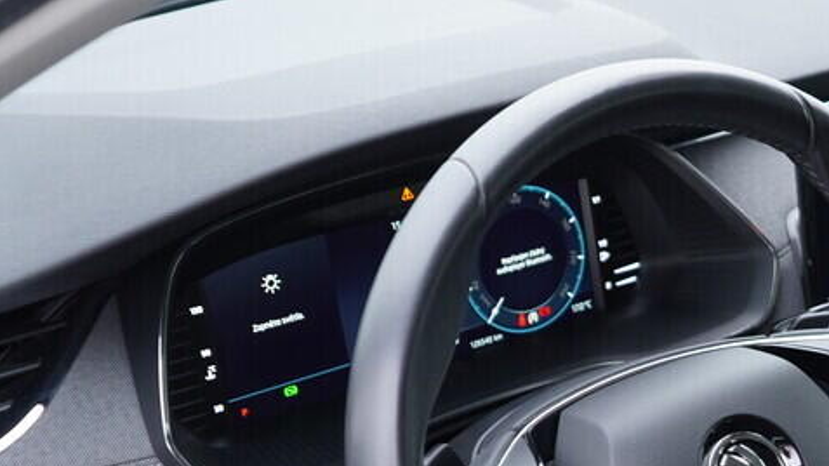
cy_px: 453
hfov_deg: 24.8
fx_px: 1780
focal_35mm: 81
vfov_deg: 14.7
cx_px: 859
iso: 250
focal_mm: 24
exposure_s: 1/40
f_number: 2.8
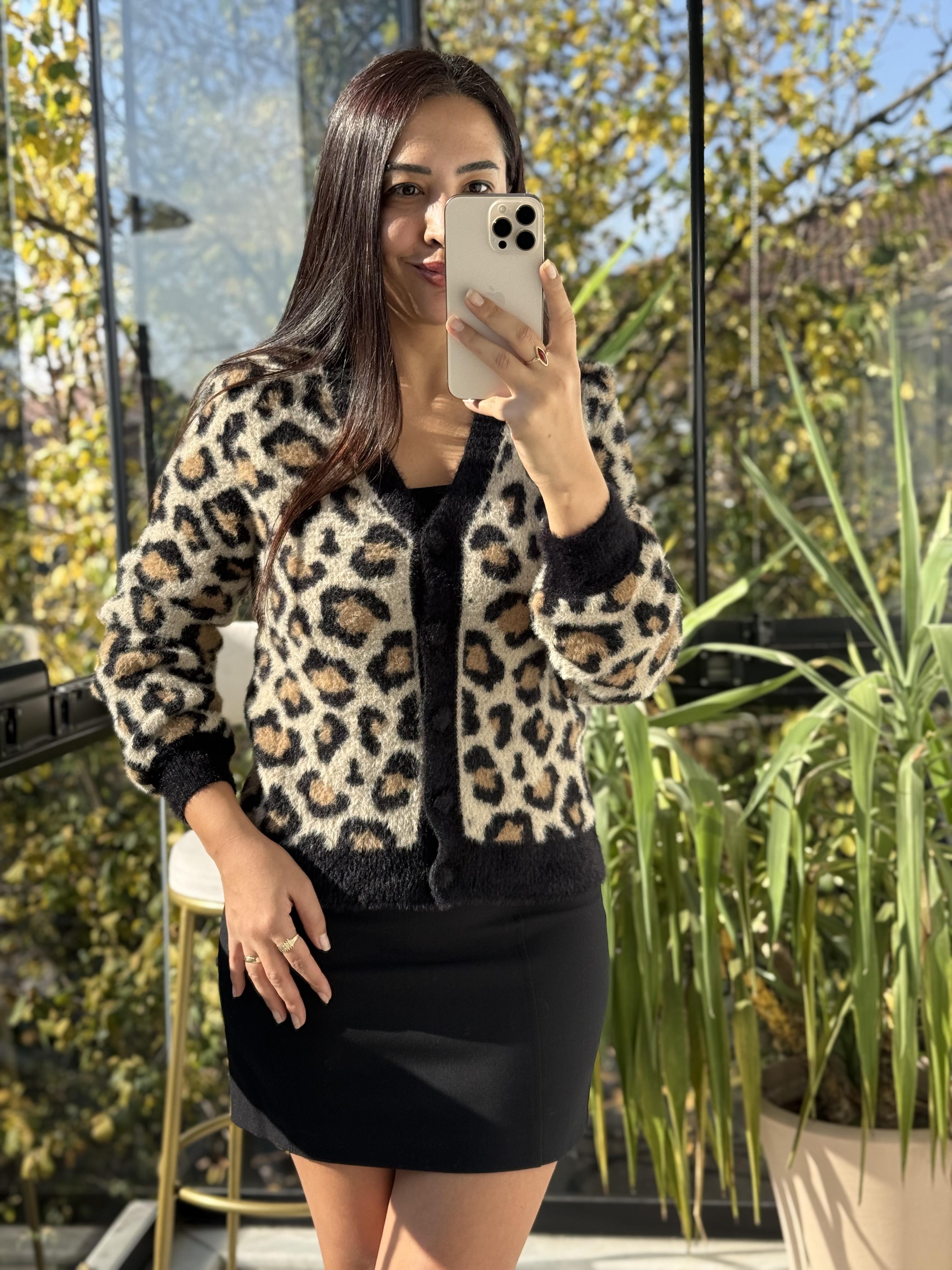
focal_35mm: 48
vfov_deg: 39.7
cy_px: 635
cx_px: 476
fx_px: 1760
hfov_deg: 30.3
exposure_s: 1/1100
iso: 100
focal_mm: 6.76
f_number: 1.78
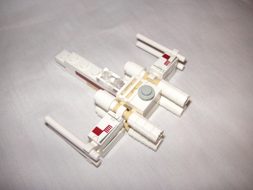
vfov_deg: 38.7
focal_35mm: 37
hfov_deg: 50.1
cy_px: 95
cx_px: 126
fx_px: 270
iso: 160
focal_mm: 6.1
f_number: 6.7
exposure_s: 1/45
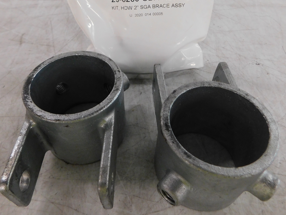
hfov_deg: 63.4
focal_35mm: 28
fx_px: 231
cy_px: 96
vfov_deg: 49.7
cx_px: 136
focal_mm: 4
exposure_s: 1/30
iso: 400
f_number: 3
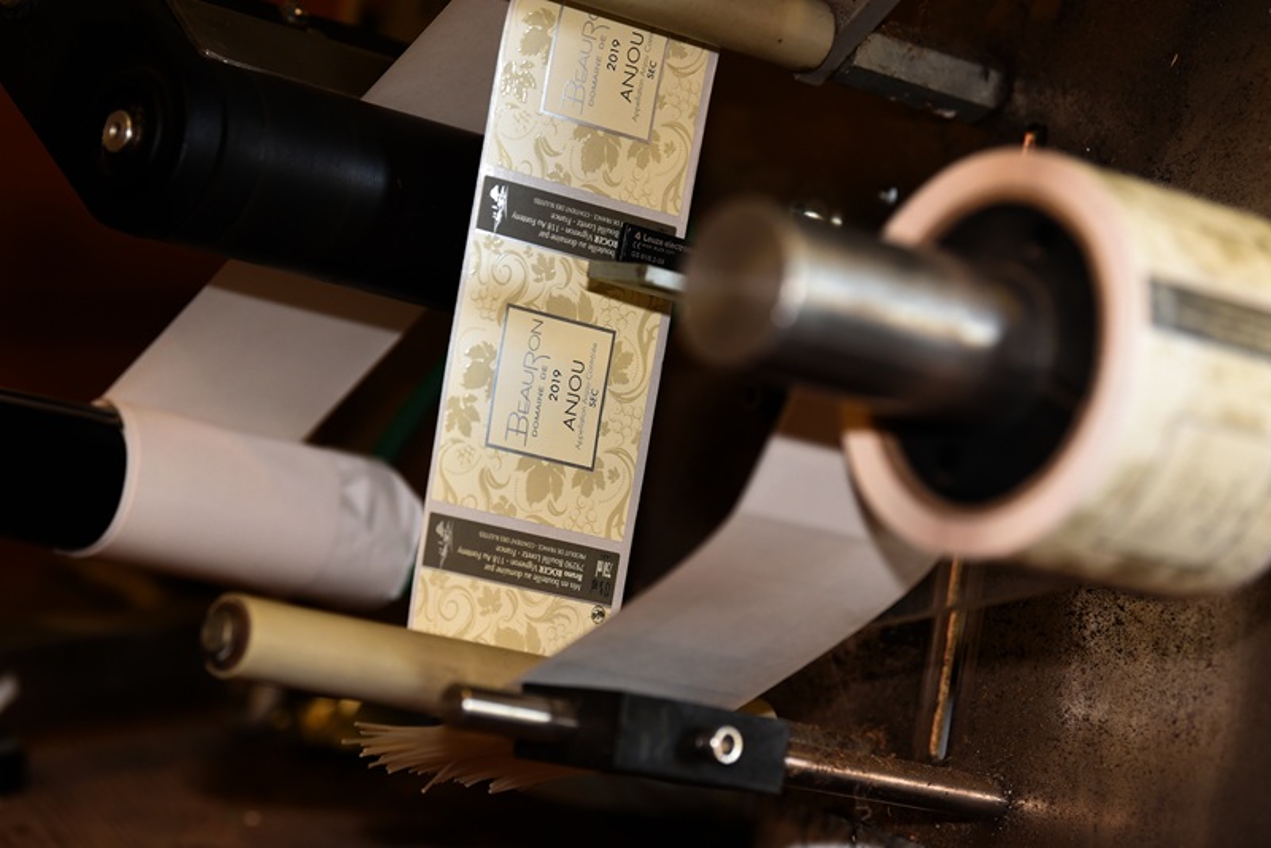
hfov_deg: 15.2
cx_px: 636
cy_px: 424
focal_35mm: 135
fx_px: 4768
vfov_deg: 10.2
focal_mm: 135
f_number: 4
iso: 800
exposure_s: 1/60
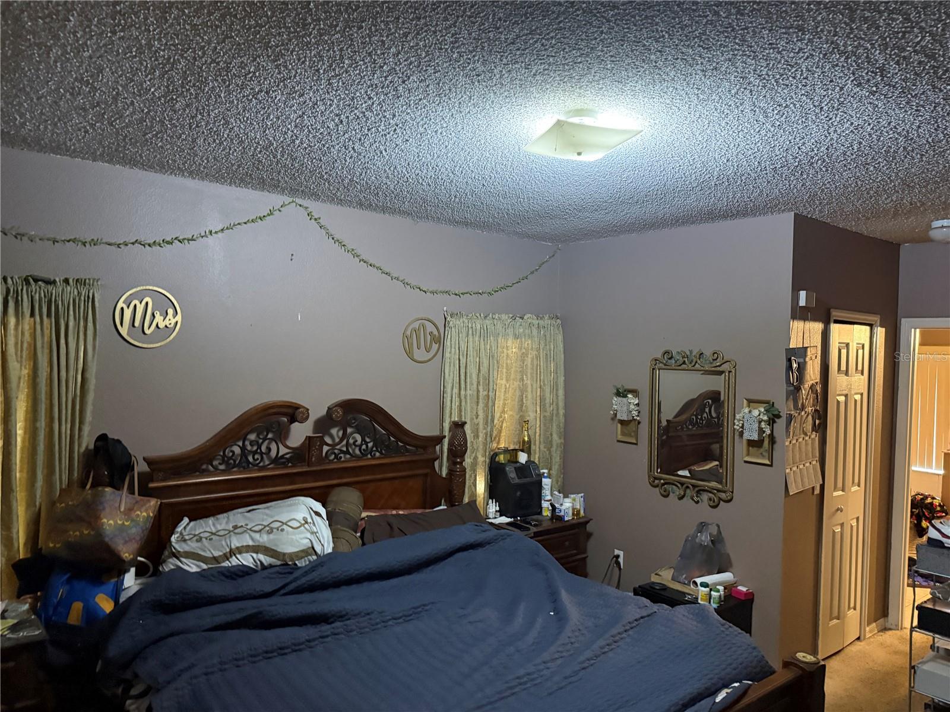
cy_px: 356
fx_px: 659
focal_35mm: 24
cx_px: 475
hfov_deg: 71.6
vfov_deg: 56.8
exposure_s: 1/40
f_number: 1.78
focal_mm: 6.76
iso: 1000
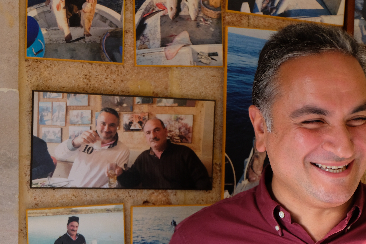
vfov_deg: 23.3
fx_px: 590
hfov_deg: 34.4
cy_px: 157
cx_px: 222
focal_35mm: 58
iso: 800
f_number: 4.5
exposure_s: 1/85
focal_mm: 25.6
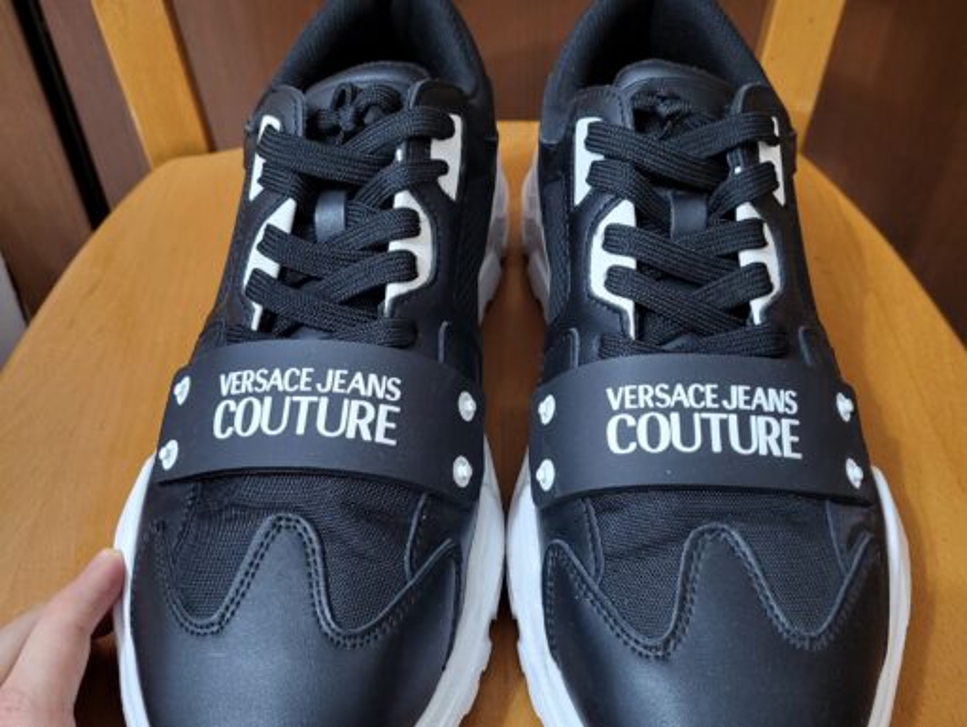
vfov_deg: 53.1
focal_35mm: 26
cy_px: 364
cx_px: 484
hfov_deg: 67.3
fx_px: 727
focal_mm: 5.4
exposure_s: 1/33
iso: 640
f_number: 1.8
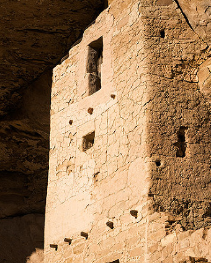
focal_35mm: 104
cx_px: 111
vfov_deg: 18.4
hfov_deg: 14.8
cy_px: 170
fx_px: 812
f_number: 18
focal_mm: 85
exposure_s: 1/125
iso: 320
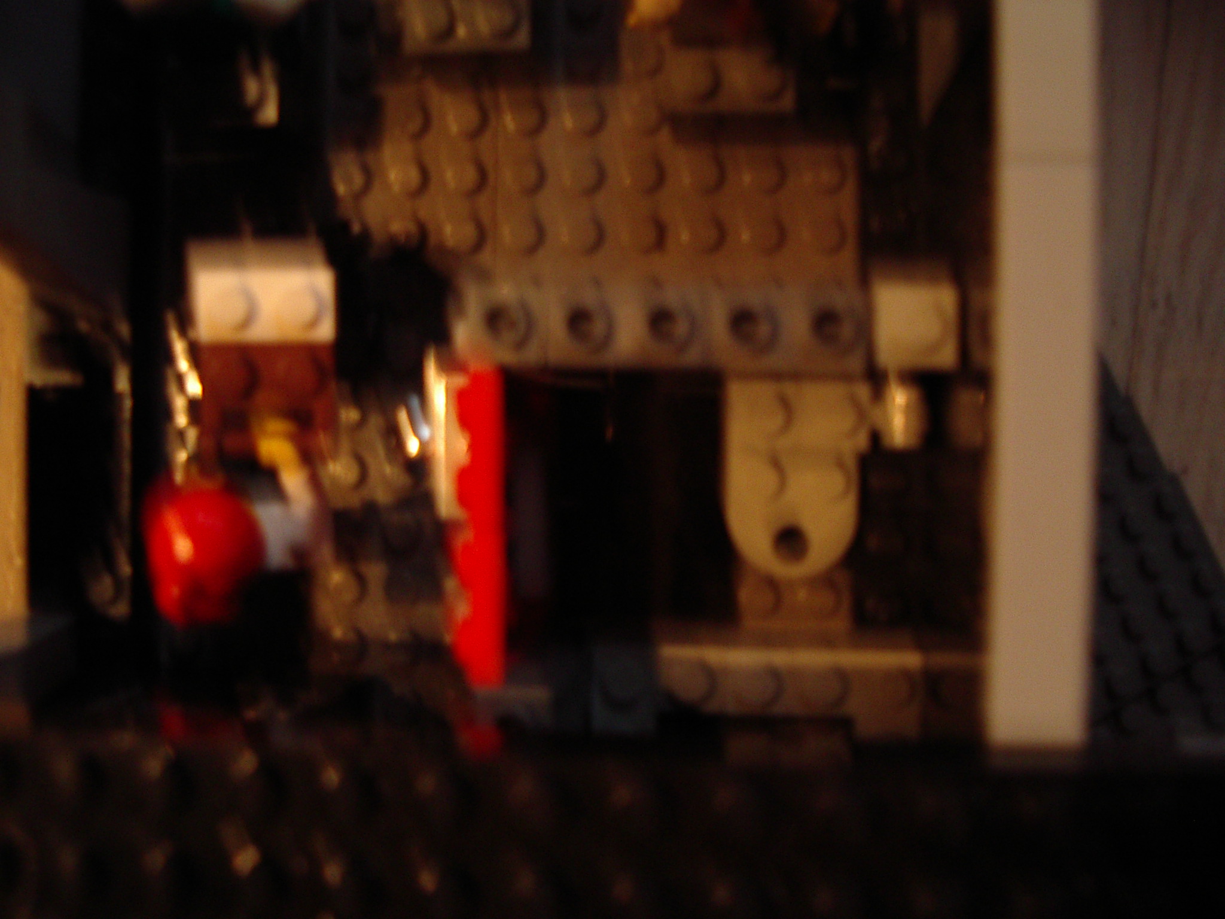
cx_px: 612
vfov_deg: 37.7
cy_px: 460
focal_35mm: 38
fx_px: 1345
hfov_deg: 49.0
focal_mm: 5.8
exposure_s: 1/4
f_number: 2.6
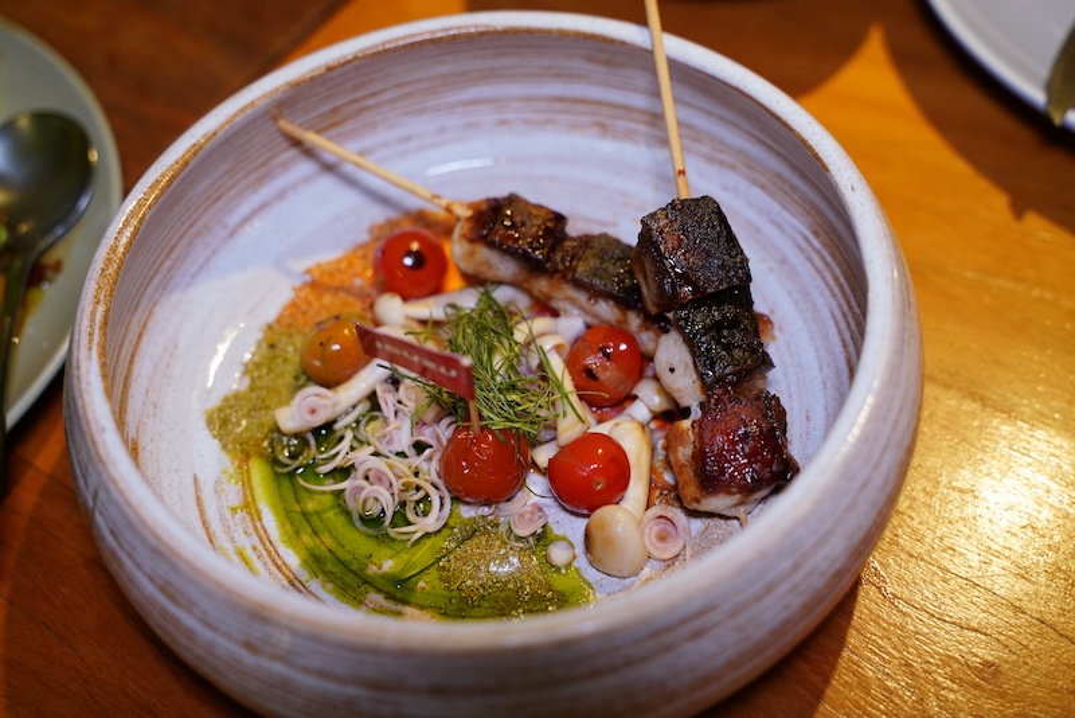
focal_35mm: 44
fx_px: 1314
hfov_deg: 44.5
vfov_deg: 30.5
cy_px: 359
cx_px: 538
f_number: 3.5
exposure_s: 1/100
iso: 2500
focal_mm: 44
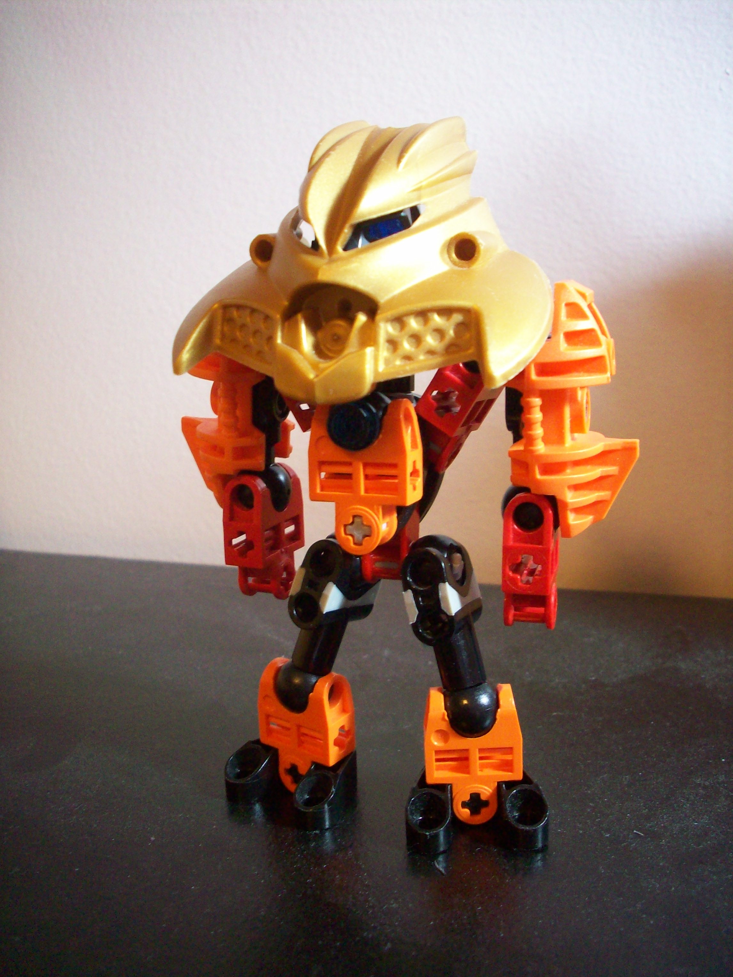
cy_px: 488
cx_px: 366
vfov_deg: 50.1
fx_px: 1045
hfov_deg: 38.7
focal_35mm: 37
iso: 164
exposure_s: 1/8
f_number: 2.8
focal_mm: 6.2
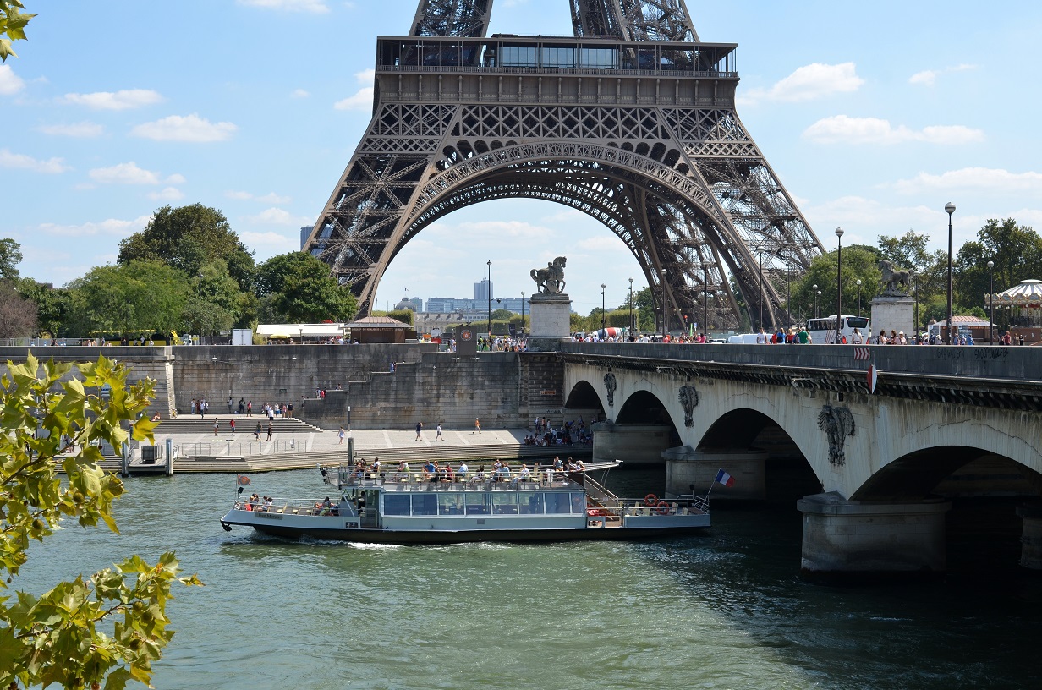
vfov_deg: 25.6
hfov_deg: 37.9
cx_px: 521
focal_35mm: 52
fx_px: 1516
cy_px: 345
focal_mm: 35
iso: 140
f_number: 8
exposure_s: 1/250
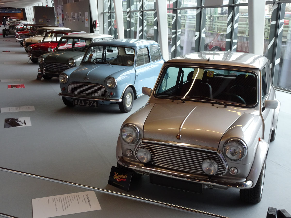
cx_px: 146
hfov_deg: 46.8
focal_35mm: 40
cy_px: 109
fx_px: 336
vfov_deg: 36.0
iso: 200
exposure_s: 1/40
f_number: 4
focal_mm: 6.8
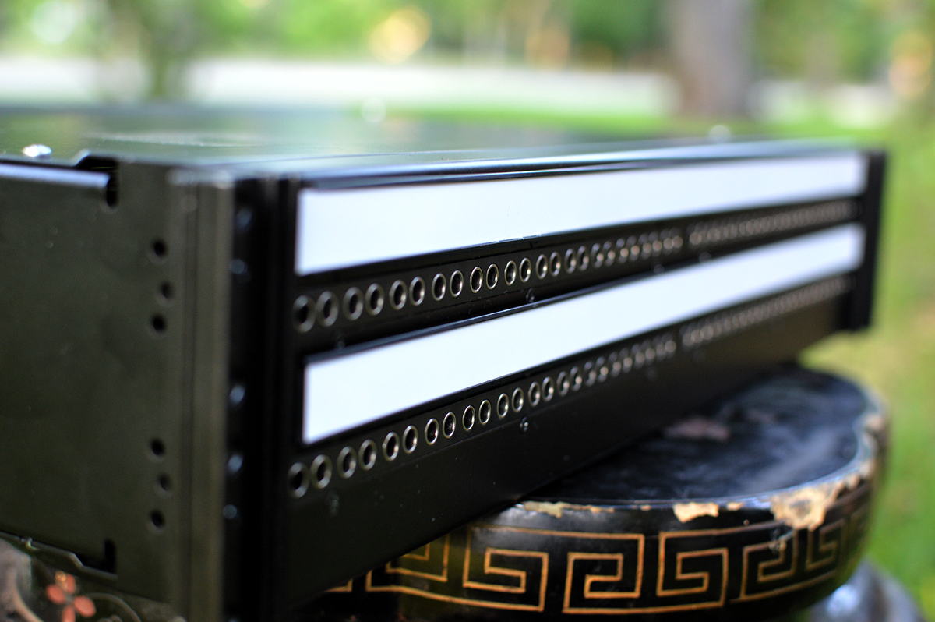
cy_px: 311
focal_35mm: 52
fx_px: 1362
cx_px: 468
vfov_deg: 25.7
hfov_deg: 37.9
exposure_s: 1/60
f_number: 3.5
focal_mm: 35
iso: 800
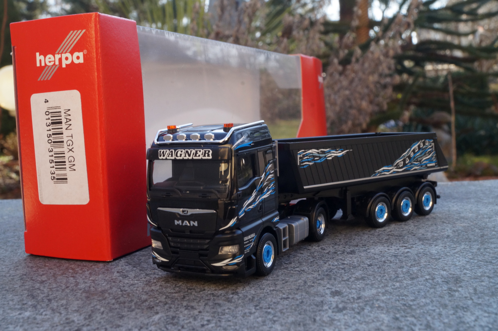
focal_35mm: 42
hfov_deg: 46.4
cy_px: 166
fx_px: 581
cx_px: 249
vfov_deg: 31.9
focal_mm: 28
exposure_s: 1/60
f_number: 20
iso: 640
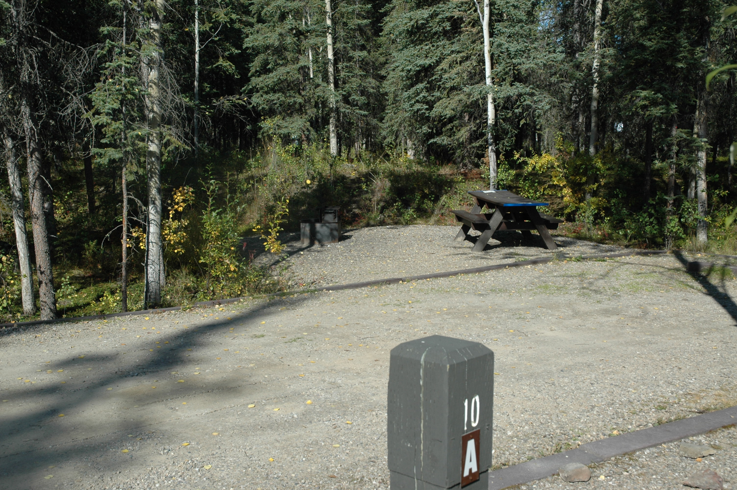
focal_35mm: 44
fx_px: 890
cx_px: 368
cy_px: 245
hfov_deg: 45.0
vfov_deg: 30.8
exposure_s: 1/250
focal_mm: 29
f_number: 8
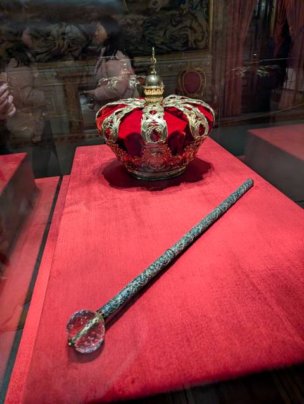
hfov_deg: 56.9
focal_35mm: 24
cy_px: 202
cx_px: 152
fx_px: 280
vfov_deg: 71.5
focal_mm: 6.9
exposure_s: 1/88.8
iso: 544
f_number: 1.68
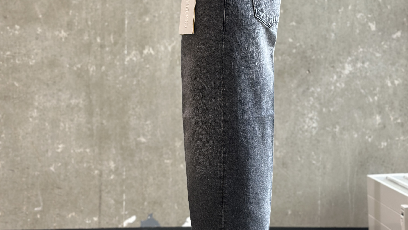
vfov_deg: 17.2
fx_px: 757
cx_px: 204
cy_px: 125
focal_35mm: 70
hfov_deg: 30.2
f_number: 1.78
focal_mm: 6.86
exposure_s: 1/118
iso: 125
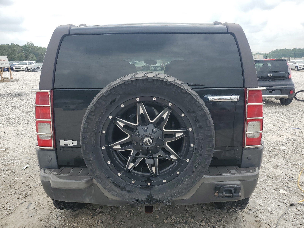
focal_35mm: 26
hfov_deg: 67.3
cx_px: 152
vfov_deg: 53.1
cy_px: 114
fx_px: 228
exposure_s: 1/1667
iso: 50
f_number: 1.5
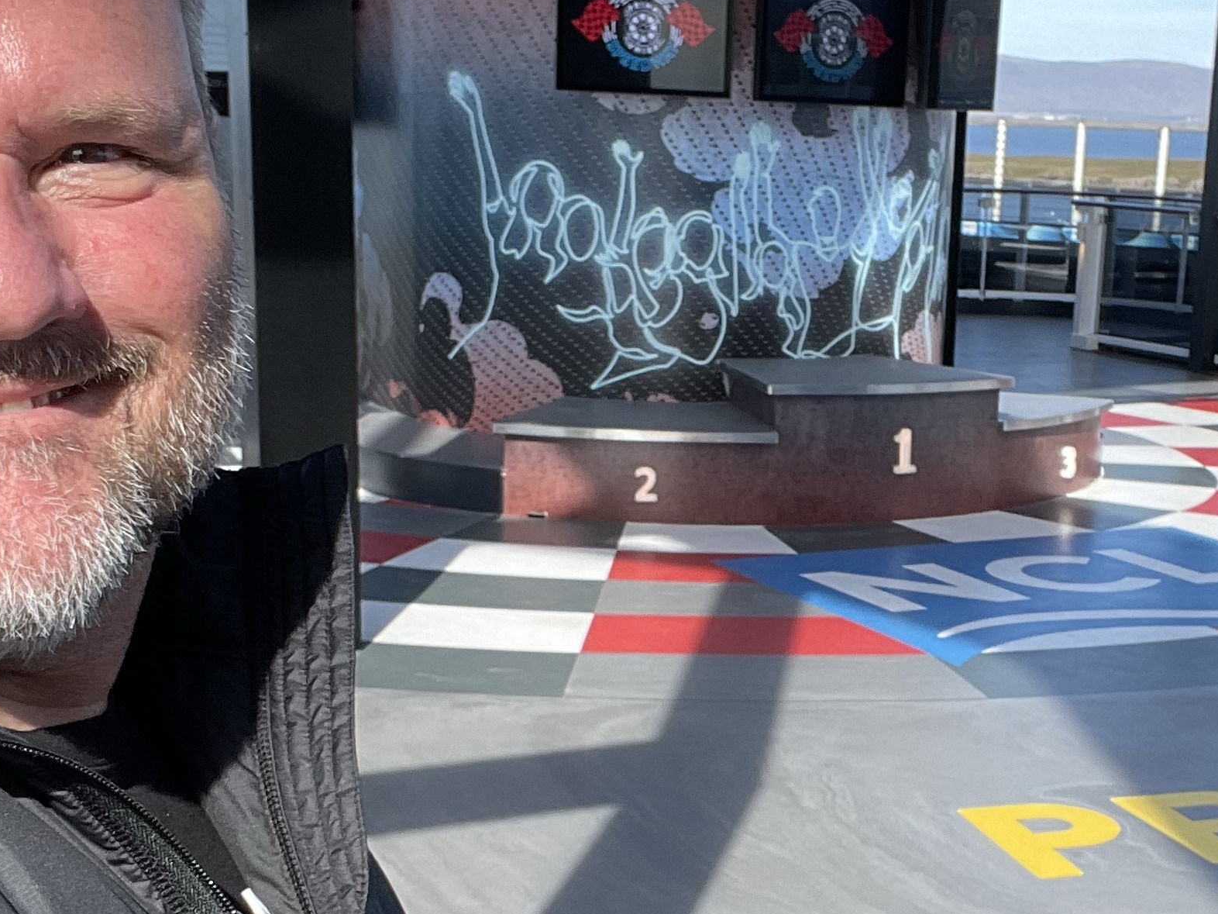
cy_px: 626
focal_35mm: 59
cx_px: 894
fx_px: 2076
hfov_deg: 32.2
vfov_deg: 24.7
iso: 32
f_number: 2.2
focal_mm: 2.71
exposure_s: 1/1255
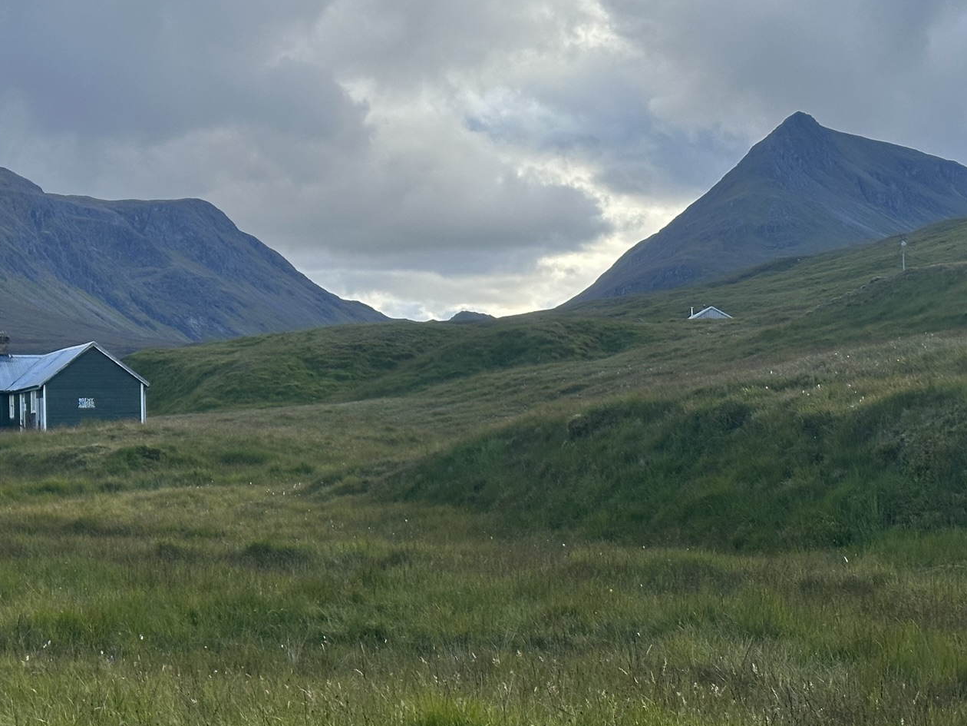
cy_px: 336
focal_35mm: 78
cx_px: 233
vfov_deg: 18.9
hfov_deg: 24.7
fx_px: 2179
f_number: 1.78
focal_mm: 6.86
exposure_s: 1/1848
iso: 64
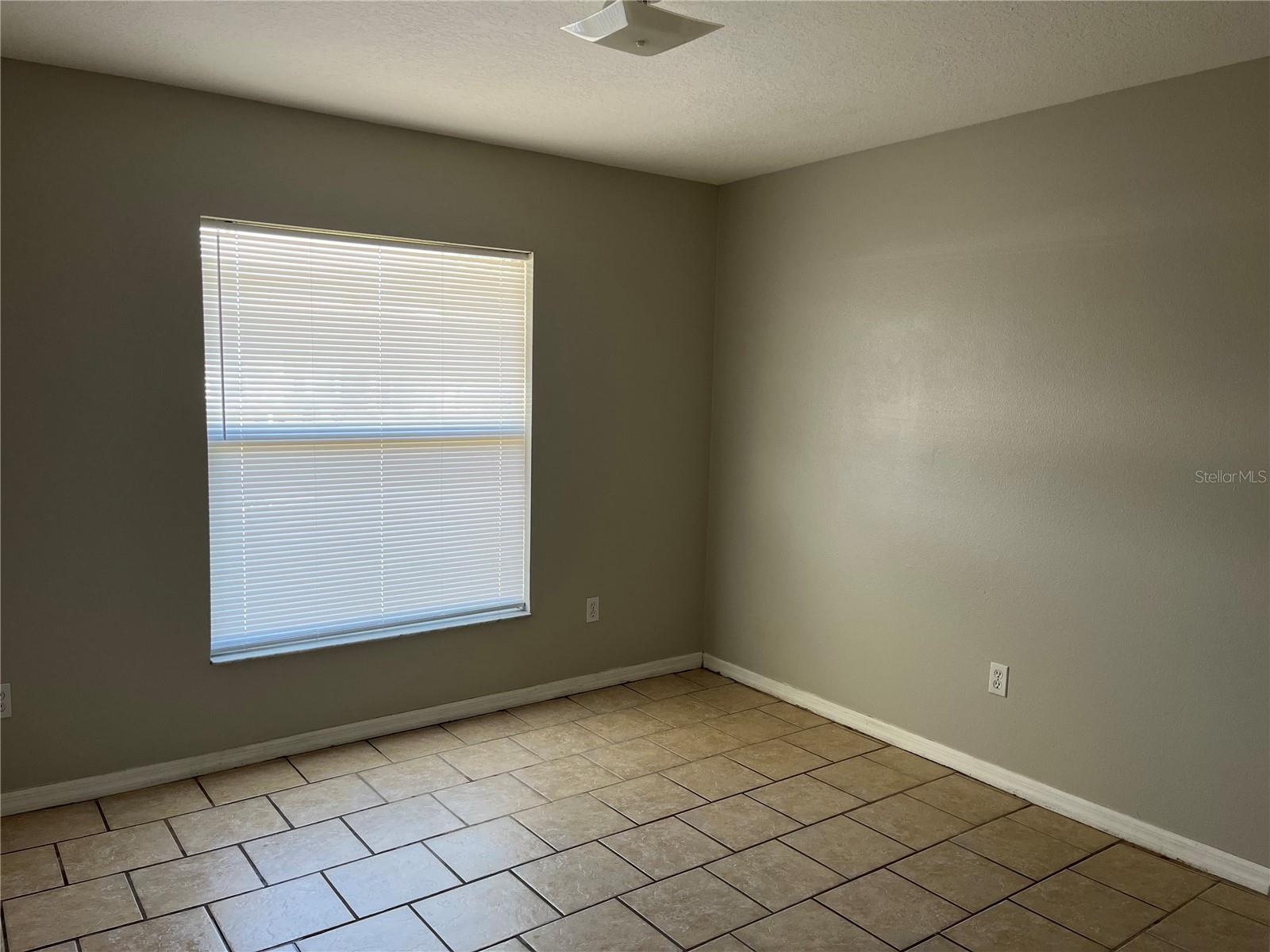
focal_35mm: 26
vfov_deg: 53.1
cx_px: 635
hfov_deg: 67.3
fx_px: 954
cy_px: 476
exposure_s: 1/120
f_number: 1.6
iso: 80
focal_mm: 5.1
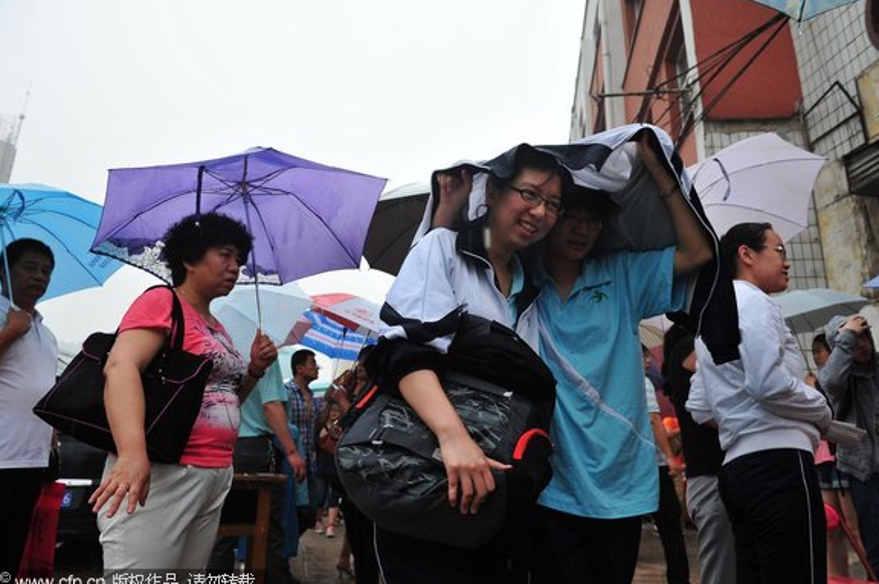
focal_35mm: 25
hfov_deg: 71.5
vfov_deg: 51.2
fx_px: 610
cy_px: 292
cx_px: 449
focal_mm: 24
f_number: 4
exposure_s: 1/250
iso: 1250
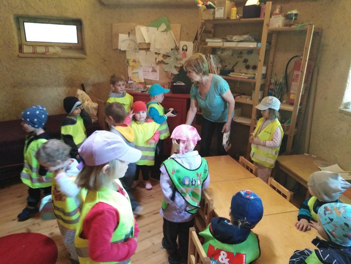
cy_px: 132
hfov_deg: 67.3
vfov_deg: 53.1
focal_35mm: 26
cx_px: 176
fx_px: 264
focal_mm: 3.46
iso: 679
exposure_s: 1/20
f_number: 2.2
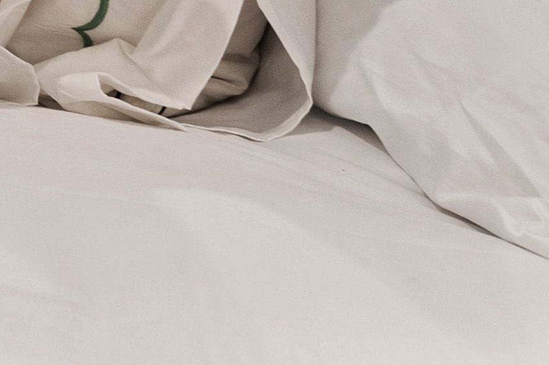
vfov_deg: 10.9
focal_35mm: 99
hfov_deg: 11.8
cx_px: -1053
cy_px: -608
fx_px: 1509
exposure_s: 1/1.25
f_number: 8
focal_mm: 10
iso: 100
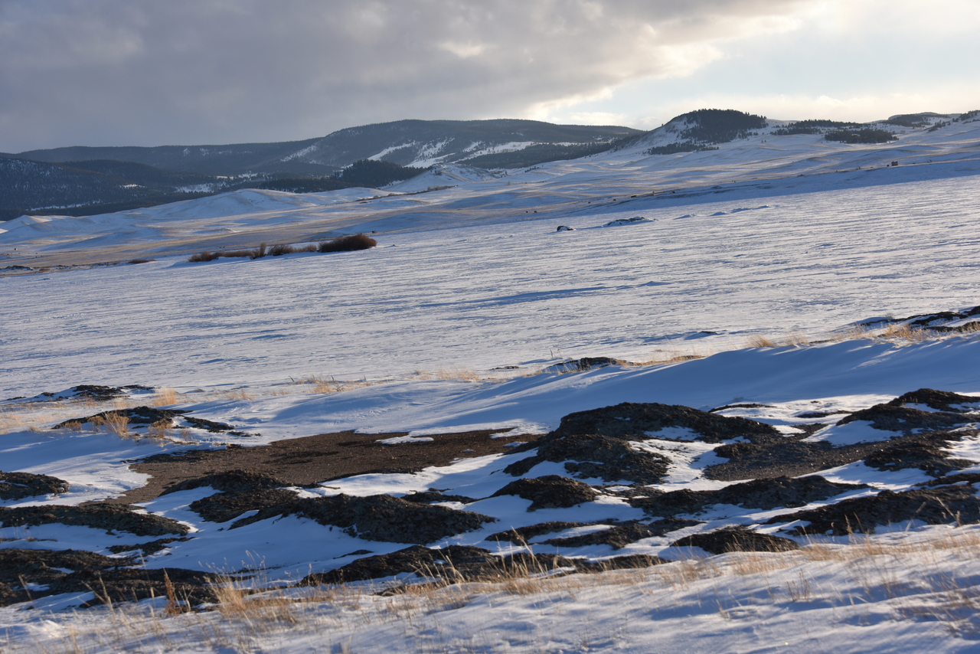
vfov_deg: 20.9
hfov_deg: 31.0
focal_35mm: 65
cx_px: 490
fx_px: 1770
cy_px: 327
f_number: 8
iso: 100
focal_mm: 65
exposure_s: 1/250
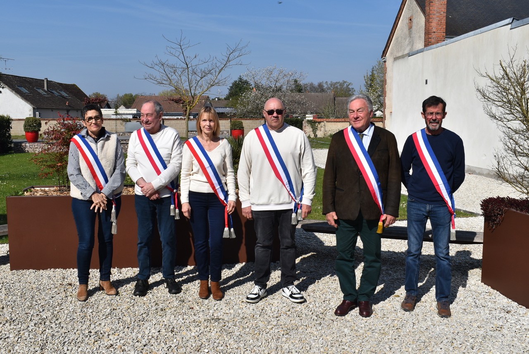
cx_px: 264
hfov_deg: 51.2
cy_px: 177
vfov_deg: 35.6
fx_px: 552
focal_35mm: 38
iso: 200
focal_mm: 25
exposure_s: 1/500
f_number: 11
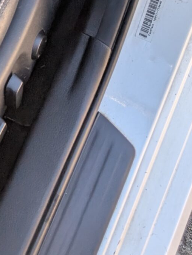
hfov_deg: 14.3
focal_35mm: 91
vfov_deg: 18.1
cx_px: -157
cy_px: -172
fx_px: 672
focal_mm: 6.9
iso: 110
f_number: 1.68
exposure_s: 1/503
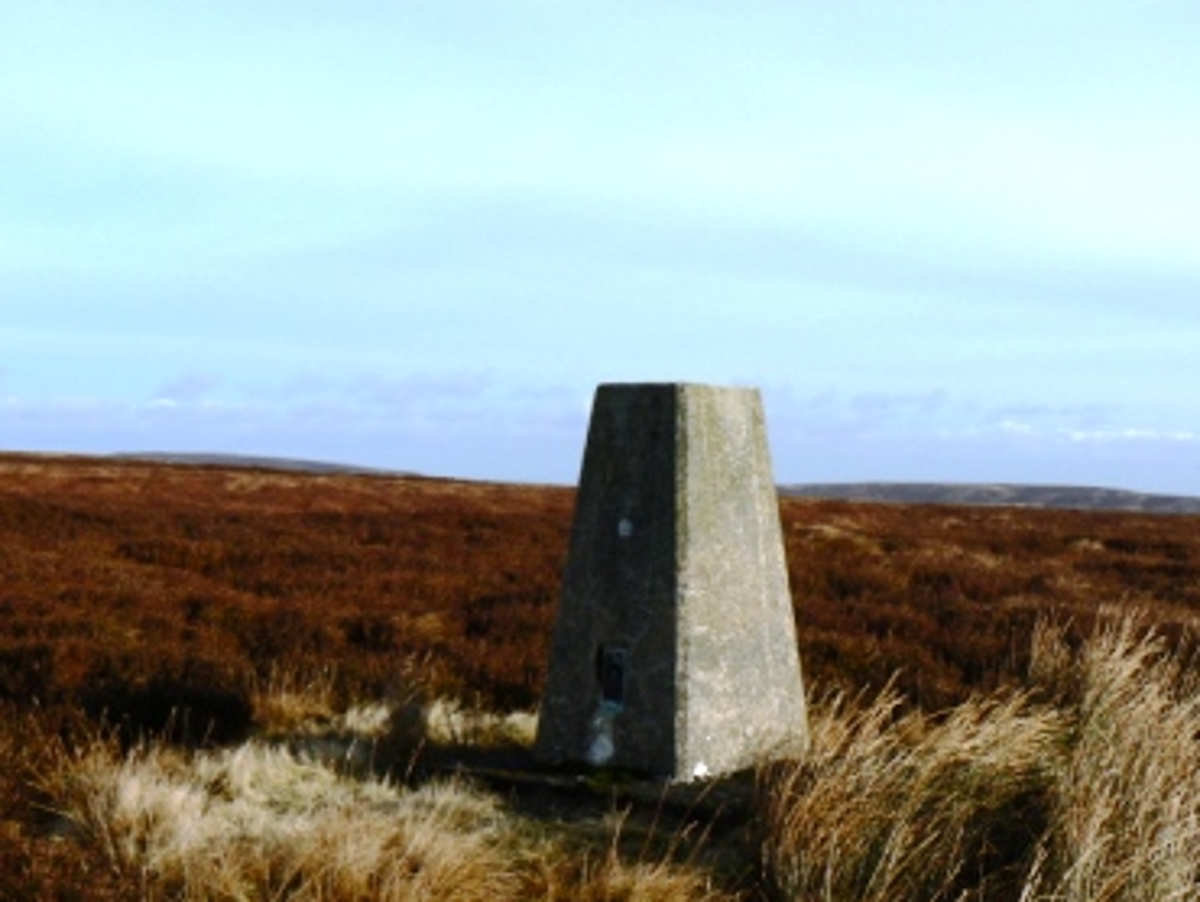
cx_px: 668
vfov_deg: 23.3
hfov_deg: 30.7
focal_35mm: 63
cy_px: 477
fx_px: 2185
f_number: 7.1
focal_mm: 8.9
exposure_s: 1/400
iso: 80
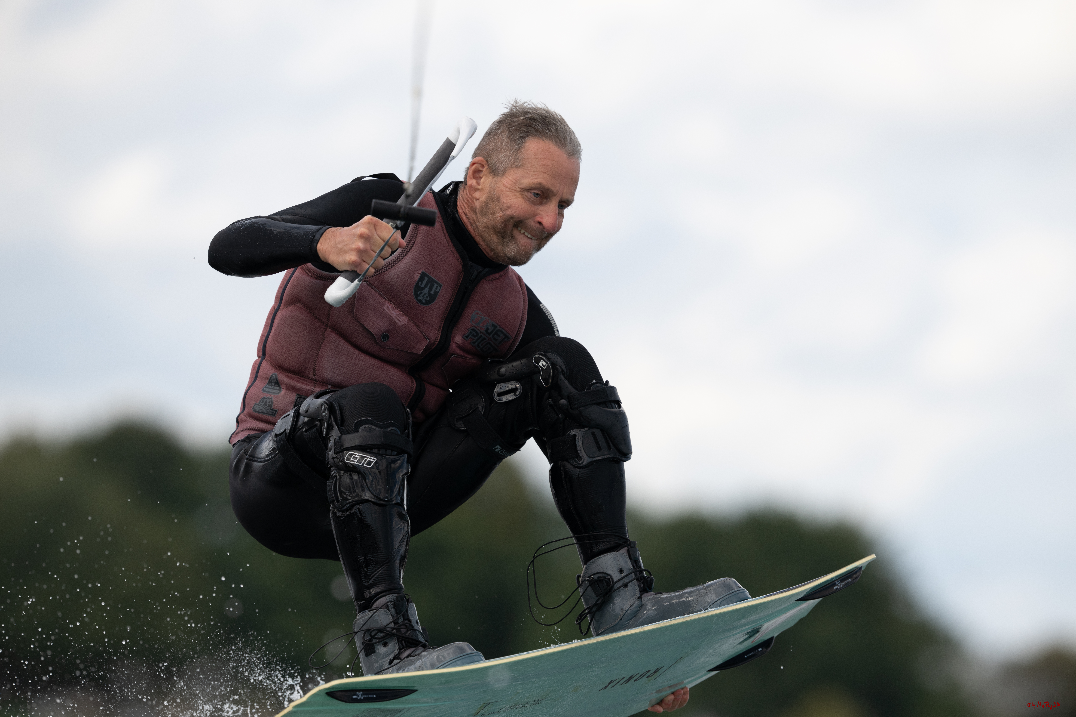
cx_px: 538
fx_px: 11955
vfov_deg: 3.4
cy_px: 358
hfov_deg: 5.2
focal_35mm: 400
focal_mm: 400
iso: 320
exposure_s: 1/2000
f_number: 5
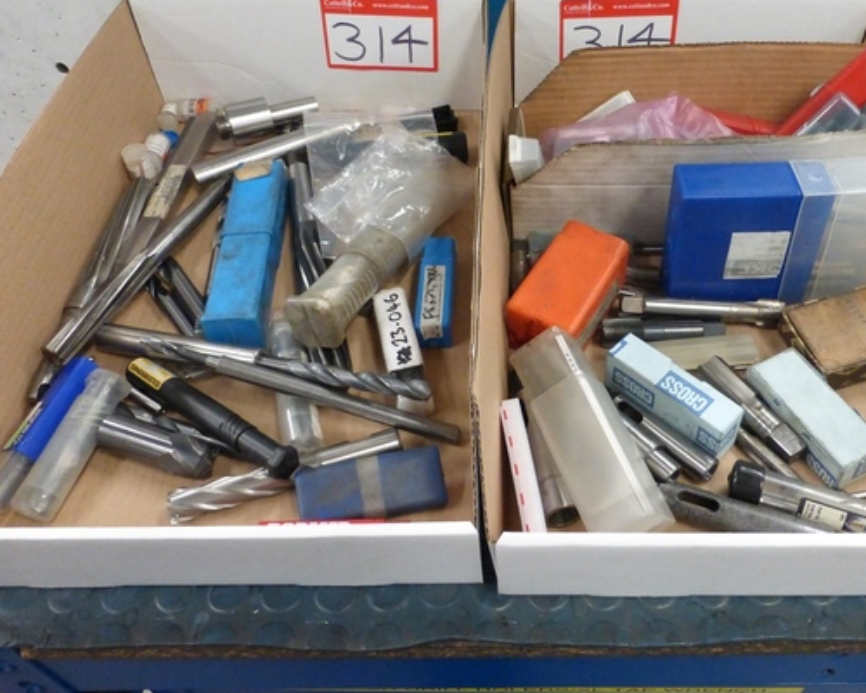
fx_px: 769
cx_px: 504
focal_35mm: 30
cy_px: 303
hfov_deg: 58.5
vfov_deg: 48.4
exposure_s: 1/60
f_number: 3.3
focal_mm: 4.3
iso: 800
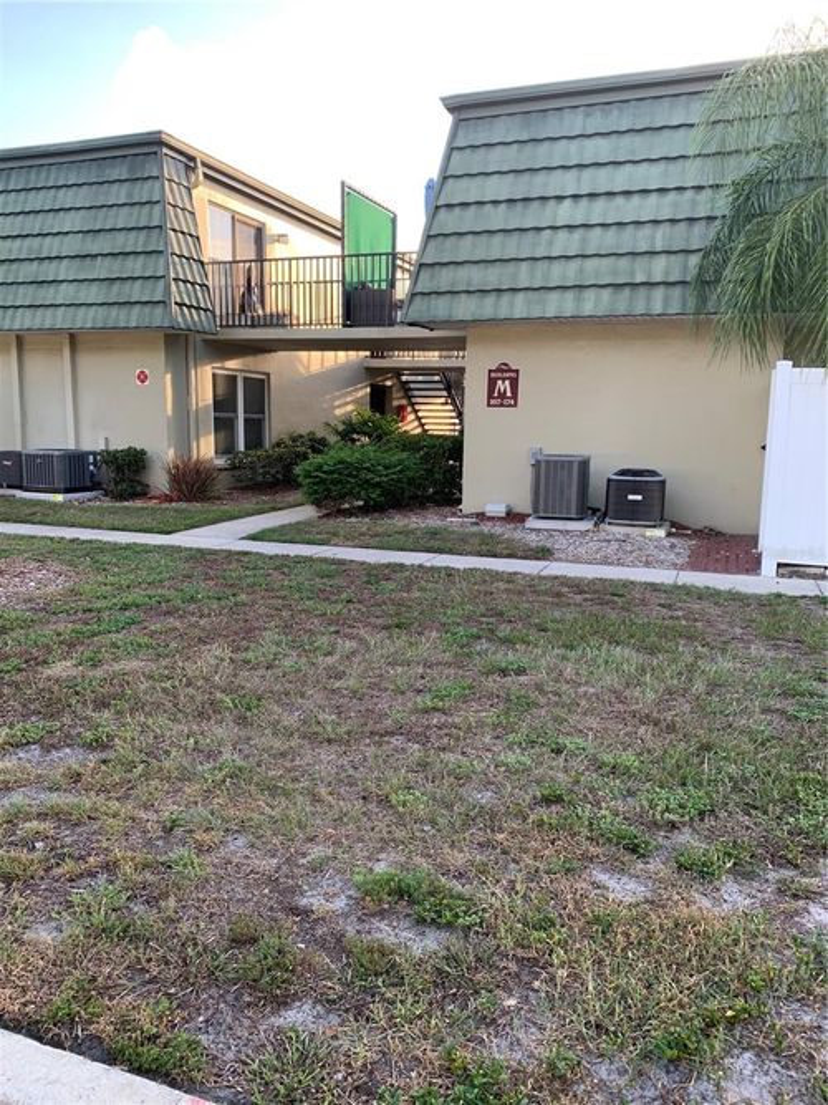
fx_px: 829
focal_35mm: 26
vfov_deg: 67.3
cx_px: 414
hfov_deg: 53.0
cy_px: 552
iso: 25
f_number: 1.8
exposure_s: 1/122
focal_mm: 4.25
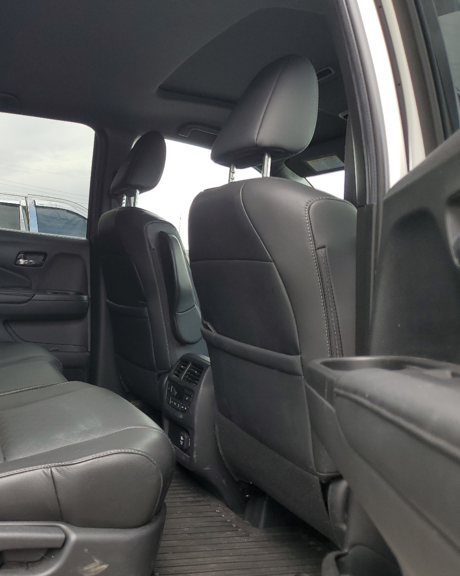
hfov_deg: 41.3
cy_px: 288
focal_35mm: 34
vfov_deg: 52.8
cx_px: 83
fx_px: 579
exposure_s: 1/323
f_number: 1.5
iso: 50
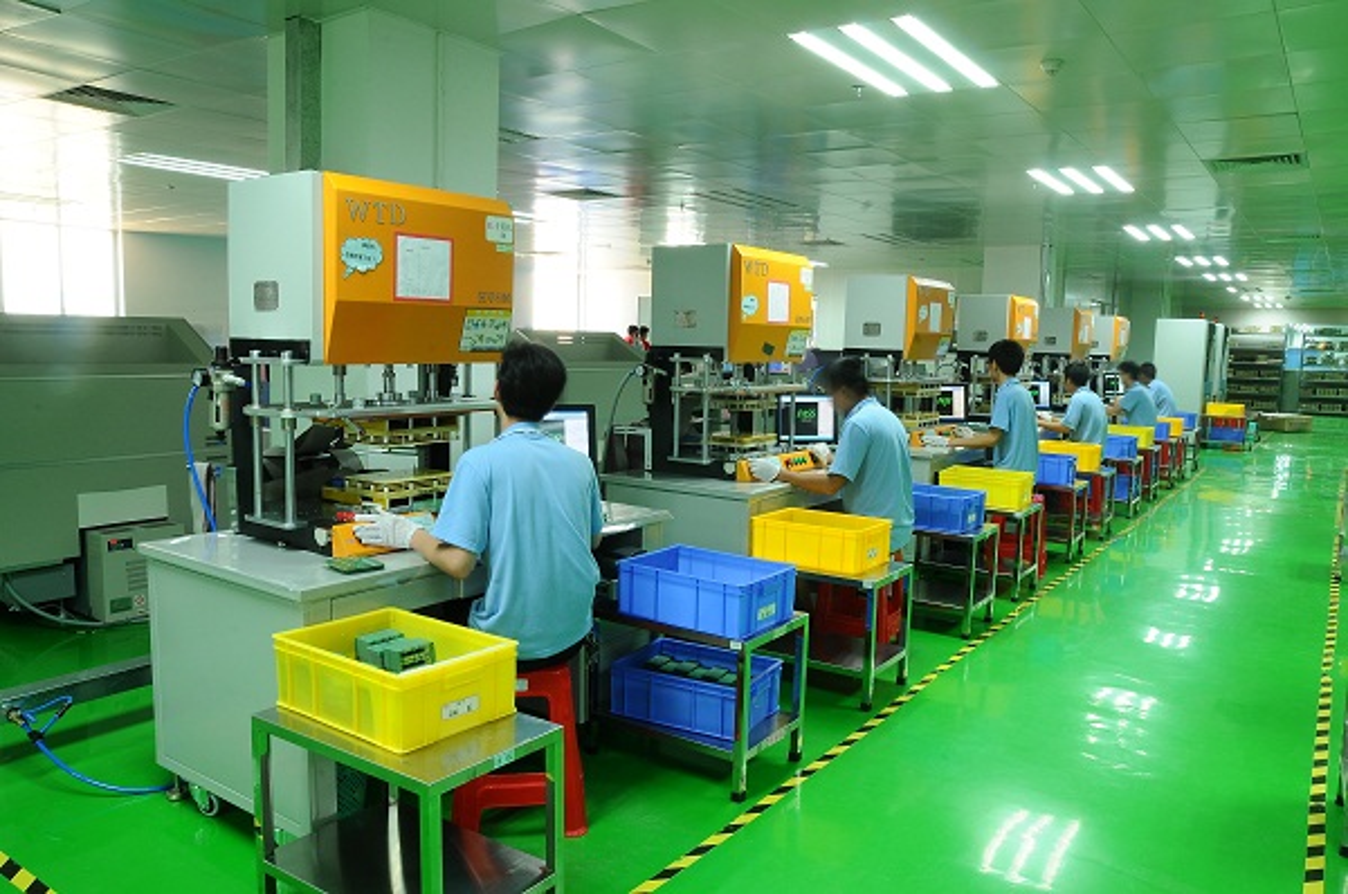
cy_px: 447
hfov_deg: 70.5
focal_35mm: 26
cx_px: 674
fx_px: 953
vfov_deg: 50.3
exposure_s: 2.5
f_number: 20
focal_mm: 17
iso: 250
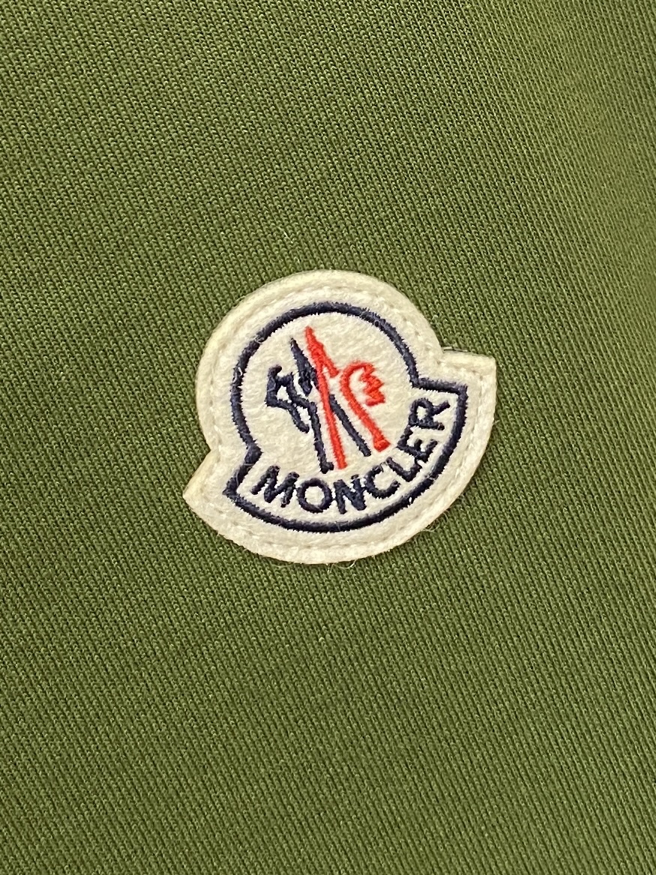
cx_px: 328
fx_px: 657
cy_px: 438
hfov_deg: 53.1
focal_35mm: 26
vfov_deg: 67.3
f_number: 1.8
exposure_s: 1/95
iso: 125
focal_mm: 4.25
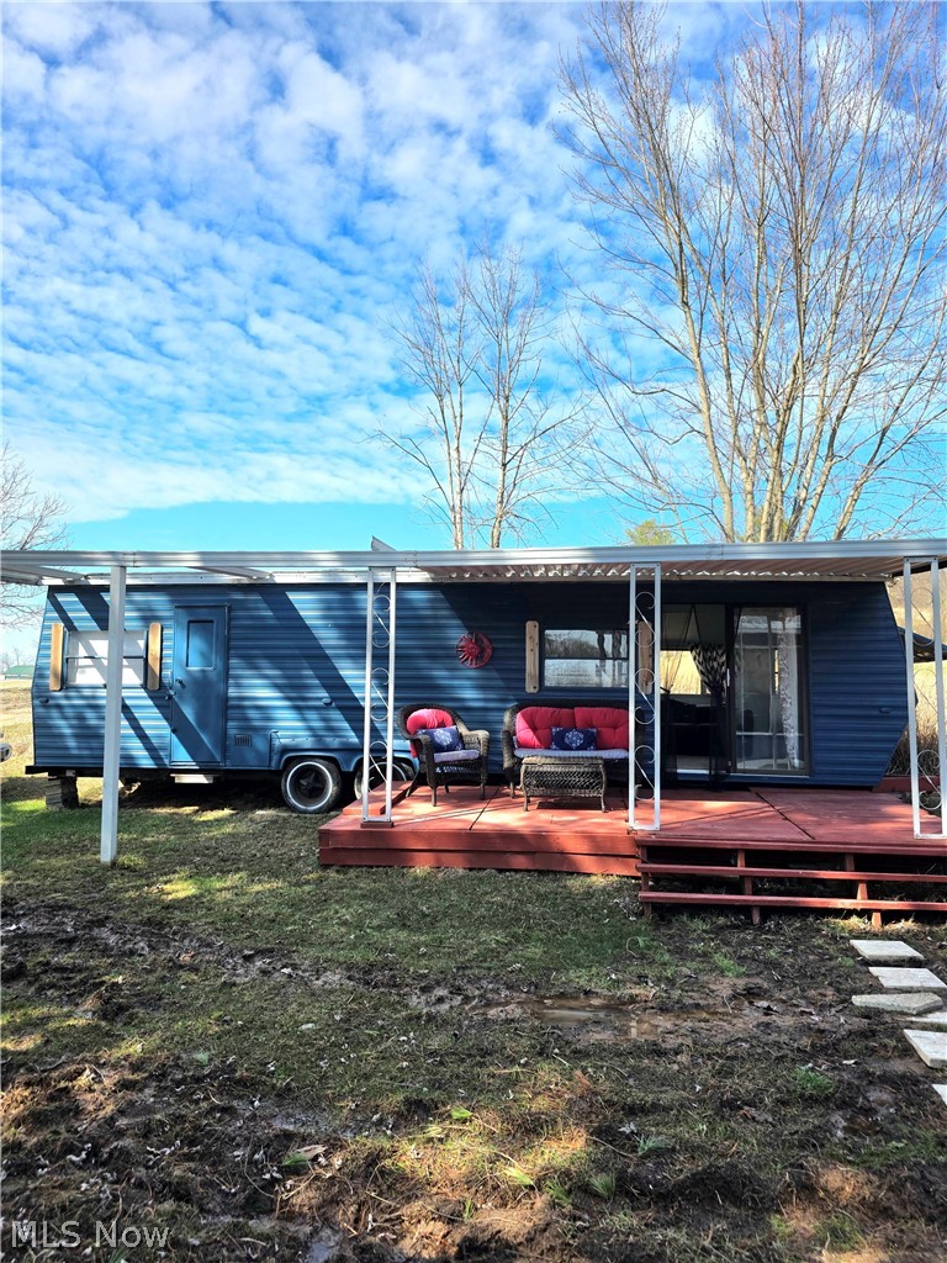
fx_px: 839
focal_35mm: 23
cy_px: 632
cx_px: 474
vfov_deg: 73.9
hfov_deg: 58.9
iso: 80
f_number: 1.7
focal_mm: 6.3
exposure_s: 1/3333
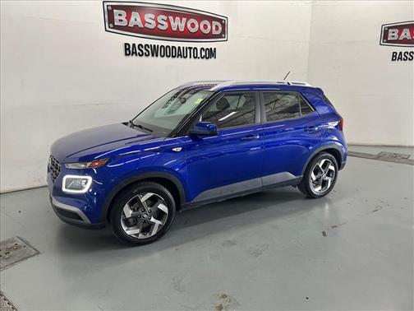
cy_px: 156
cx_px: 207
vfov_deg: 53.1
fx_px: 311
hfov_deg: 67.3
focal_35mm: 26
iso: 100
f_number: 1.5
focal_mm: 5.7
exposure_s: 1/120
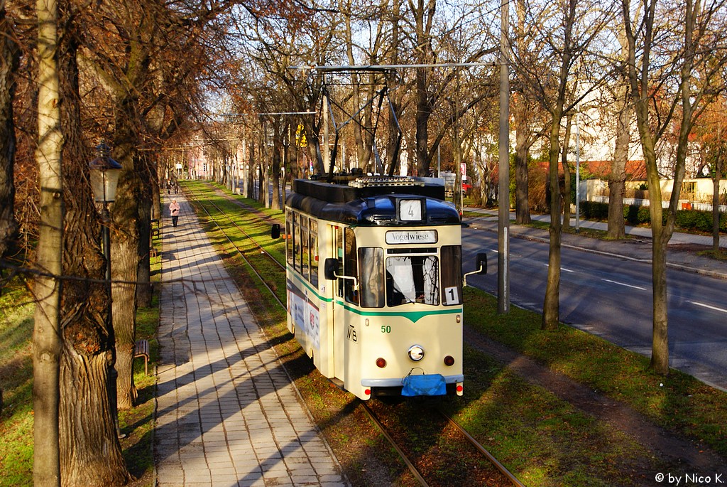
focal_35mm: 60
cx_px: 364
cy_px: 244
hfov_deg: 33.4
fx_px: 1213
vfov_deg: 22.7
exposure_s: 1/160
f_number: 8
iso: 200
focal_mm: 40
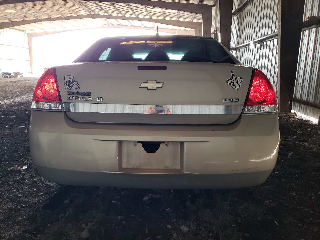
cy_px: 120
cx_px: 160
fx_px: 240
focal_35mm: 26
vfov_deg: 53.1
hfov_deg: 67.3
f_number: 1.5
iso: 62
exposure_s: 1/60.2
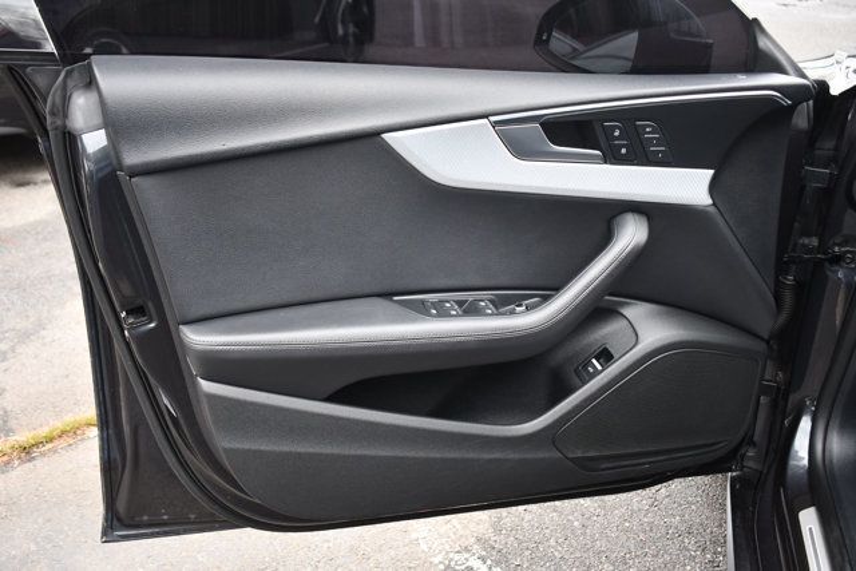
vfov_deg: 36.0
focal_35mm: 37
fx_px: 880
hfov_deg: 51.9
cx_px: 428
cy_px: 286
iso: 800
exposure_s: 1/160
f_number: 4
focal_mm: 25
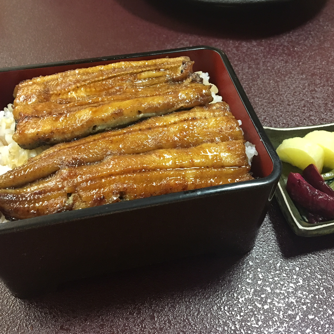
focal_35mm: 35
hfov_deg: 47.2
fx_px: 382
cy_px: 164
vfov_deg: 47.2
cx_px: 178
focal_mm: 4.15
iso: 200
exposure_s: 1/15
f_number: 2.2
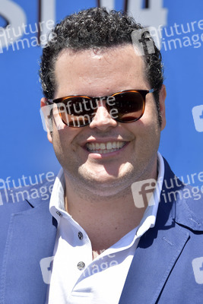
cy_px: 152
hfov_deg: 7.6
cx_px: 102
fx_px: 1521
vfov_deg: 11.4
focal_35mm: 180
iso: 250
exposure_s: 1/250
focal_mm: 180
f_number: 7.1
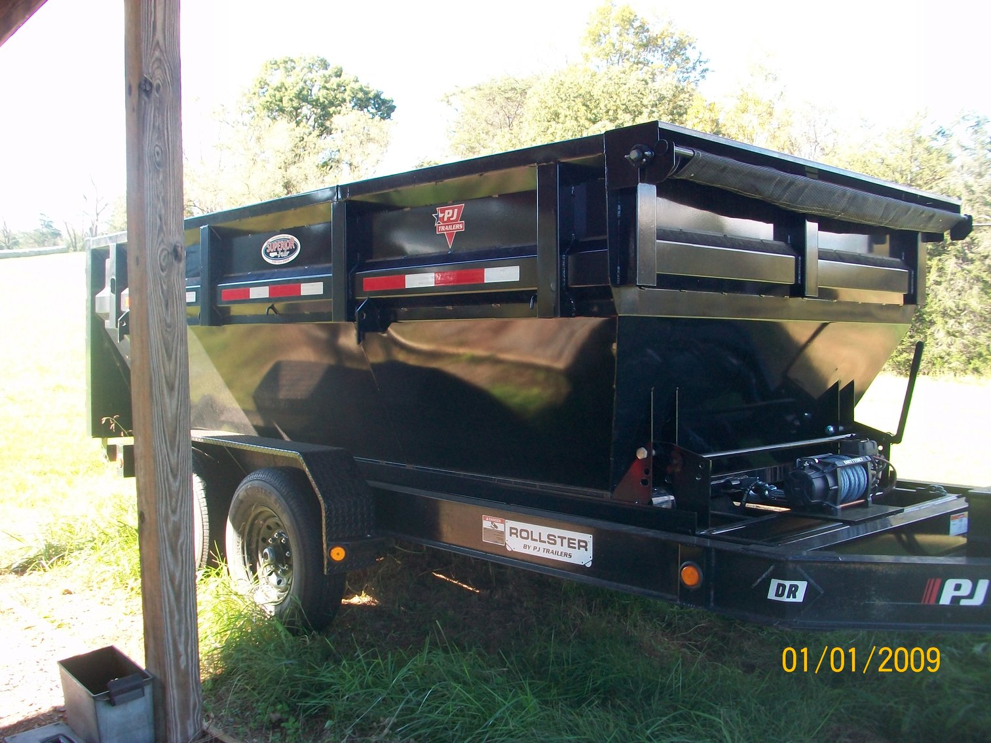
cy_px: 372
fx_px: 973
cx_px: 496
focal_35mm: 34
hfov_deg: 54.0
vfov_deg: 41.8
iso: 80
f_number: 2.8
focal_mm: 5.7
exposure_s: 1/100
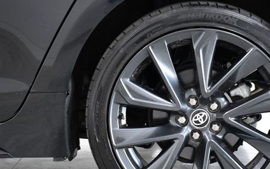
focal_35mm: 103
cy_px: 107
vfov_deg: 12.7
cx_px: 181
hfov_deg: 20.1
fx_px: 758
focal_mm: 45
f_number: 6.3
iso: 2500
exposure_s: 1/160
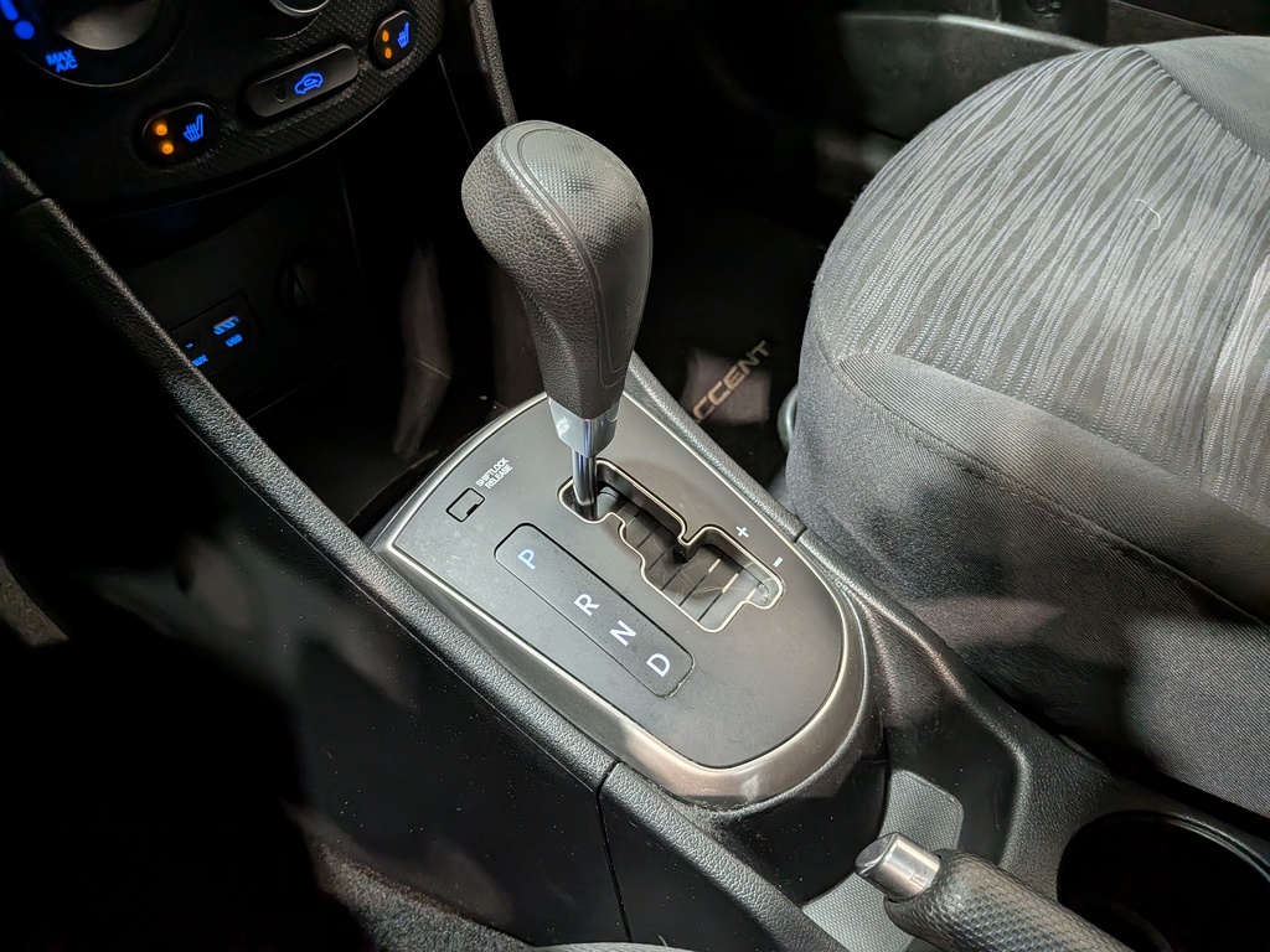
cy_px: 476
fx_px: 881
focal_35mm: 24
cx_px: 635
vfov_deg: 56.8
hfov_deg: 71.6
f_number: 1.7
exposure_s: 1/100
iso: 136
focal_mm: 4.53
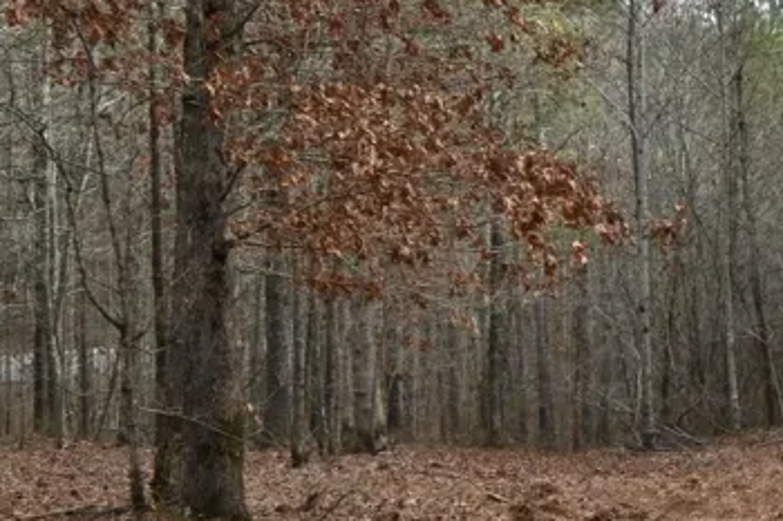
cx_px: 1038
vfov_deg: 13.3
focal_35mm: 103
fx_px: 2239
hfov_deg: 18.4
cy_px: 352
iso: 220
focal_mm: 20
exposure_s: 1/250
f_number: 5.6
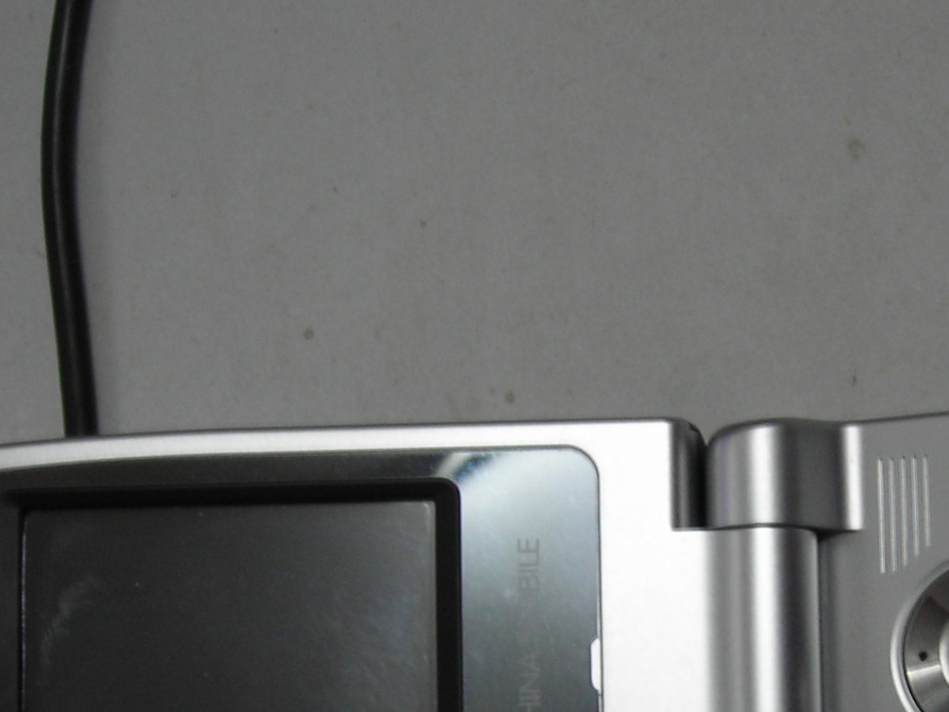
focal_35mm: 94
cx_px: 753
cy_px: 625
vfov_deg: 15.6
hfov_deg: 20.6
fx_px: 2577
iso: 50
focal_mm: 6.8
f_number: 3.3
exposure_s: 1/4
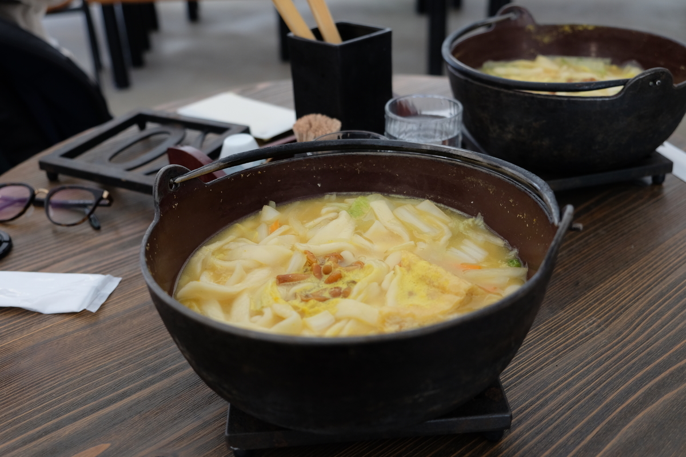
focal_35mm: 36
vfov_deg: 36.9
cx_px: 343
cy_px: 228
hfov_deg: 53.1
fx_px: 686
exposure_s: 1/45
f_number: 3.2
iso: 400
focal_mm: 24.3
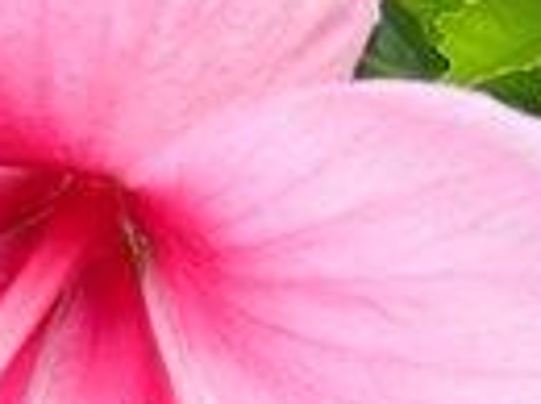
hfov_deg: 12.4
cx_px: 44
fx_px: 2465
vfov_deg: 9.3
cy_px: 371
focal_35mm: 158
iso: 50
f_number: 2.8
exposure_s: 1/71.1
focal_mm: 7.8
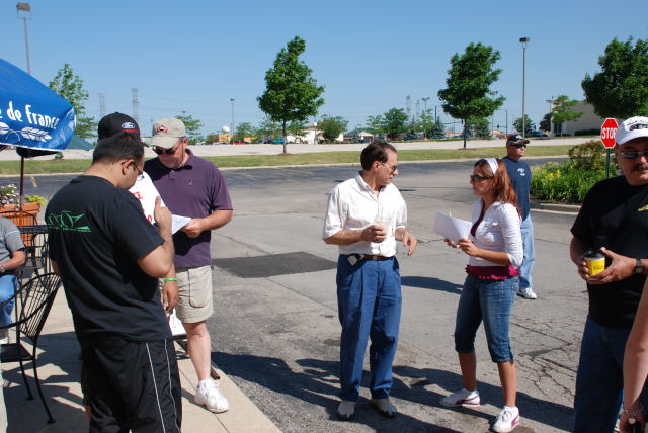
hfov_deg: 53.1
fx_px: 649
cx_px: 324
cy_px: 216
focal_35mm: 36
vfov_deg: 36.9
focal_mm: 24
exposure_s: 1/250
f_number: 8
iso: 100
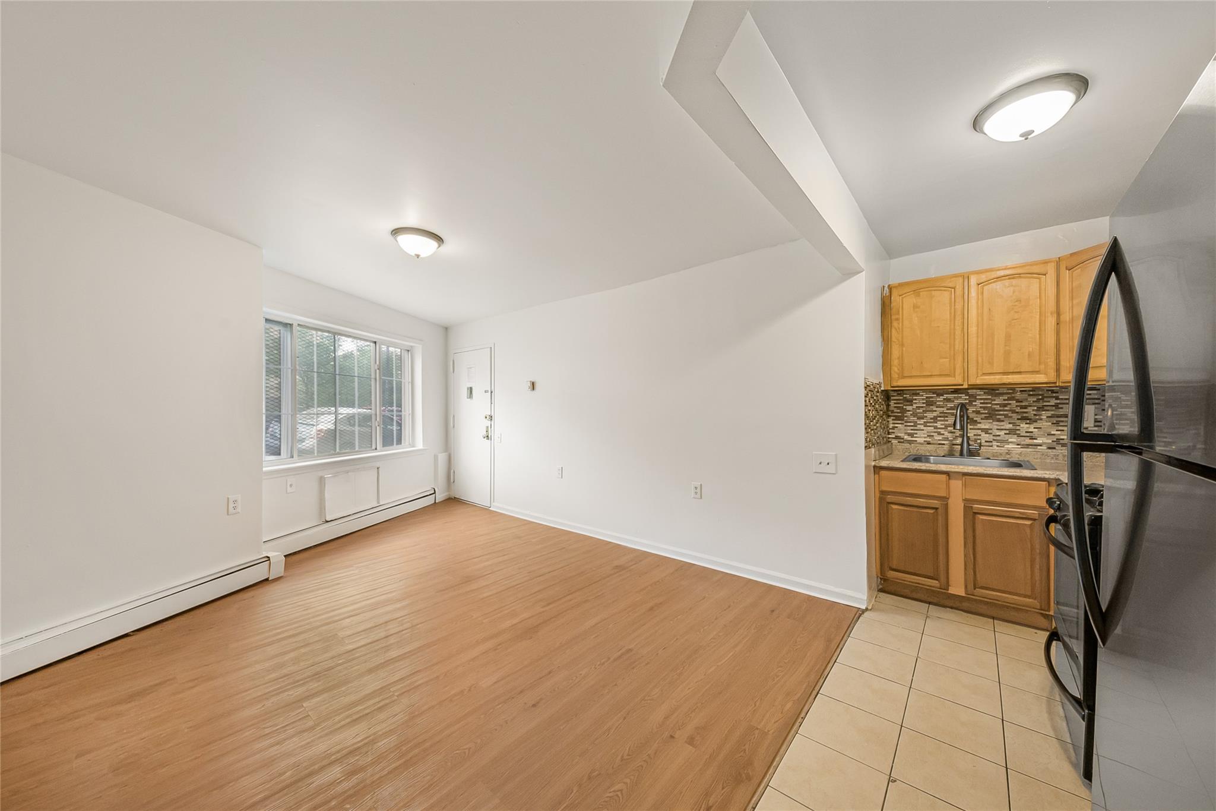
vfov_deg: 90.0
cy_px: 406
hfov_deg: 112.6
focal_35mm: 12
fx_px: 405
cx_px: 608
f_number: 10
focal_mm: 12
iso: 800
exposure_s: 1/13
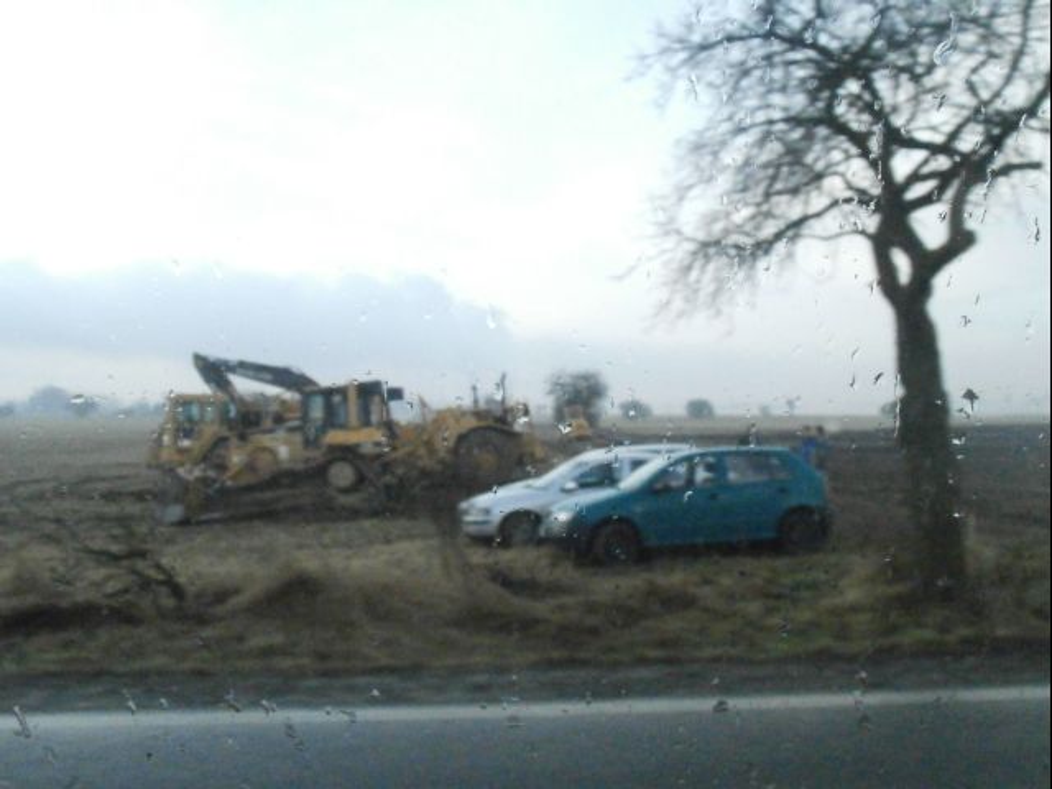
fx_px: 912
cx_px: 526
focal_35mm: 30
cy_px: 394
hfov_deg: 60.0
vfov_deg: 46.8
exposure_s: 1/250
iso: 1600
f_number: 8.9
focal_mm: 5.36
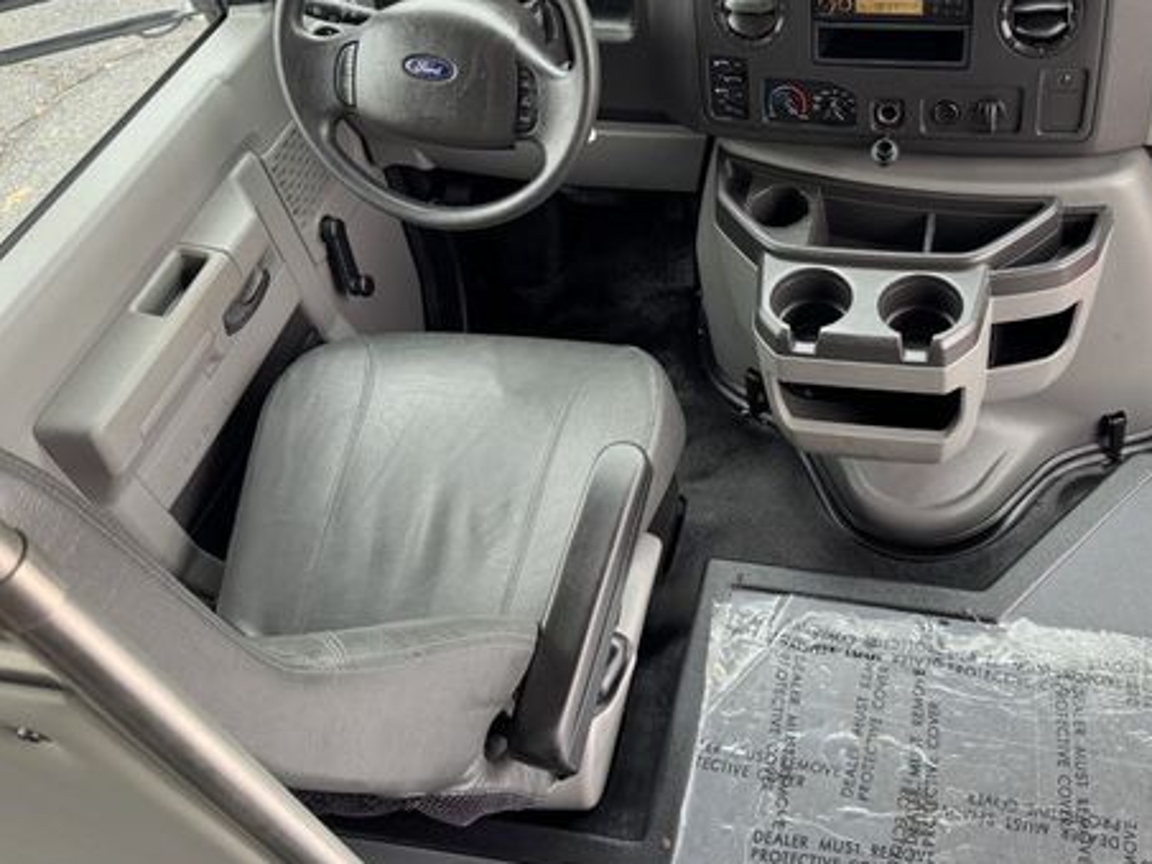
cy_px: 324
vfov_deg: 41.5
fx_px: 1131
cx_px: 772
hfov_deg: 52.9
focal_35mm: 34
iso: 200
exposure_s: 1/121
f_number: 1.78
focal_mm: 6.76
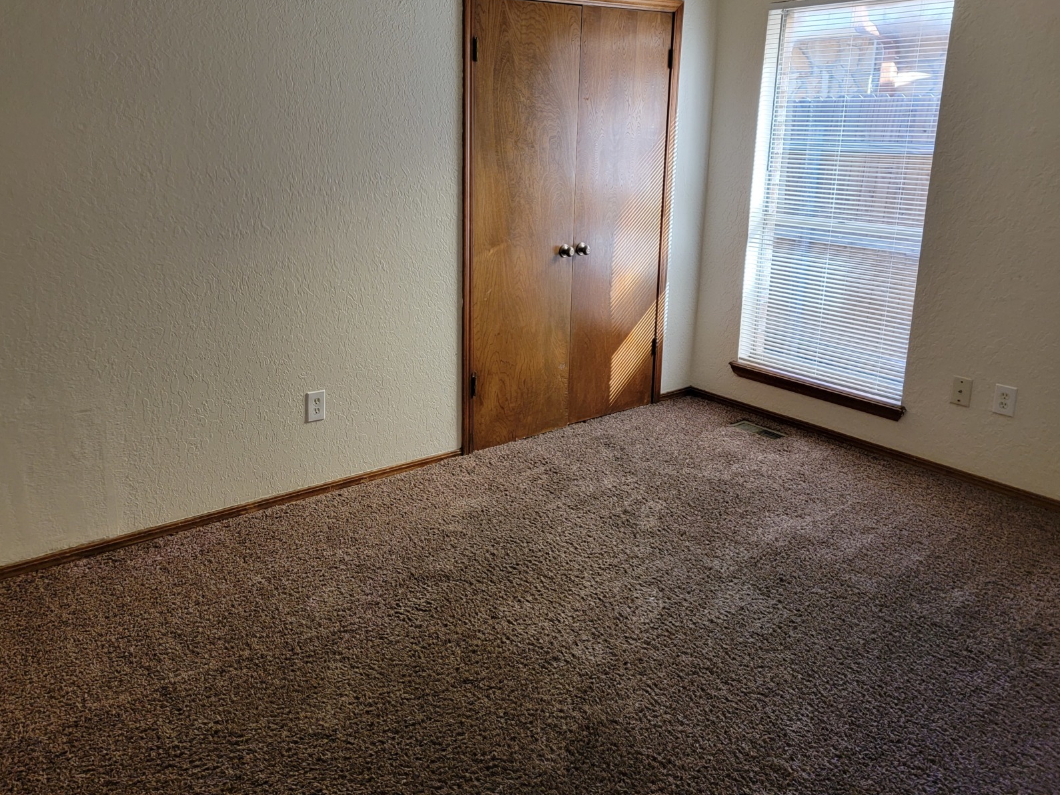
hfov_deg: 61.5
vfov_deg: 47.9
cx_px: 464
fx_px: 888
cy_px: 315
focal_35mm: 29
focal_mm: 6.7
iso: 250
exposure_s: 1/119
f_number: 1.8
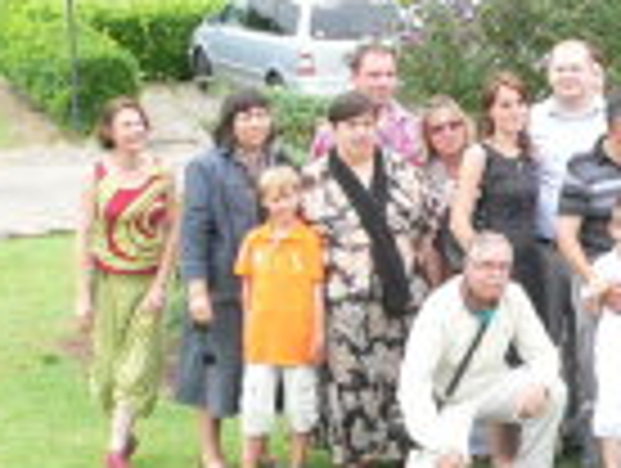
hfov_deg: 13.4
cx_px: 920
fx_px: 2498
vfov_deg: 10.7
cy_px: 94
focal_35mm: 139
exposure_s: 1/80
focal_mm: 6
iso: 80
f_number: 4
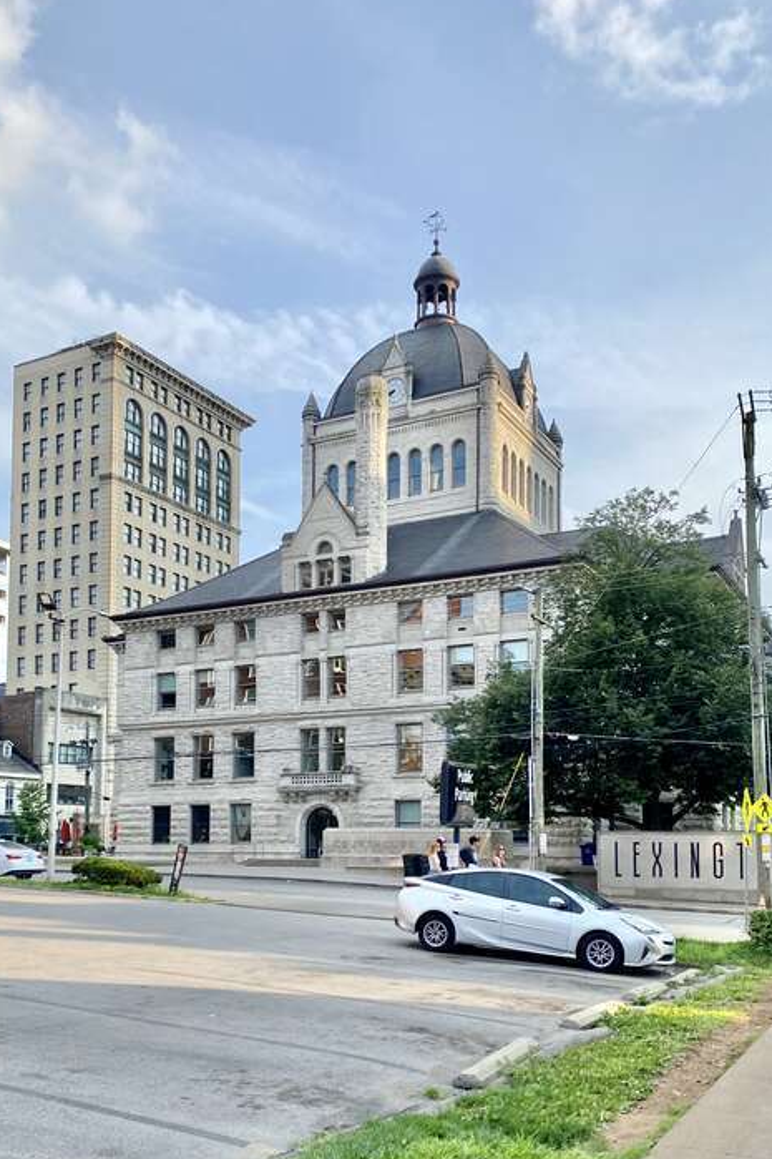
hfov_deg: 42.0
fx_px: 998
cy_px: 618
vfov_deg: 60.2
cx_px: 294
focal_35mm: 31
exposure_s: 1/1346
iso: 32
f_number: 1.8
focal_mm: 4.25
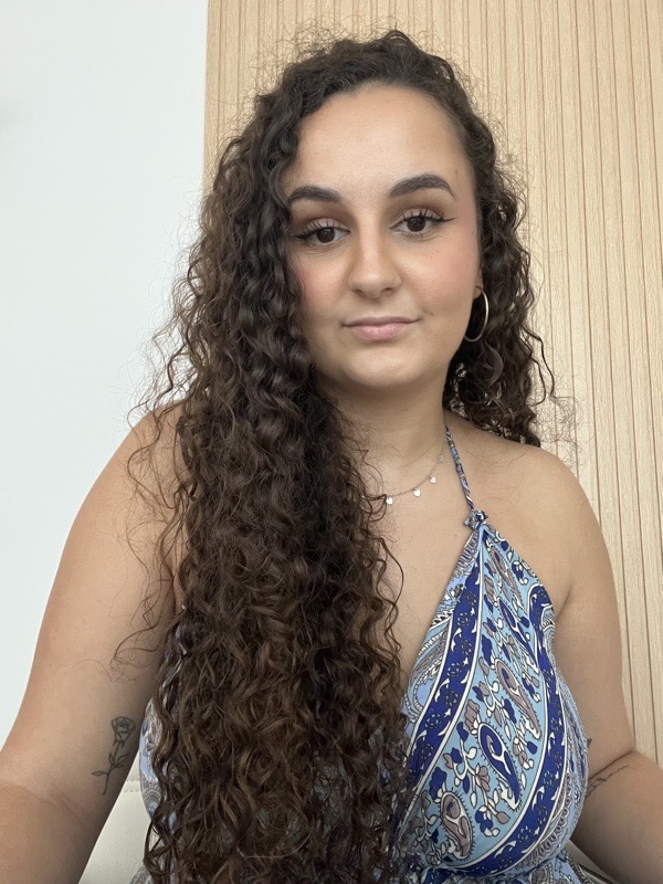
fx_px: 766
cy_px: 442
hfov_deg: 46.8
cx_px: 332
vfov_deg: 60.0
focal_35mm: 30
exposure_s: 1/60
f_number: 2.2
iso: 250
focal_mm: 2.71
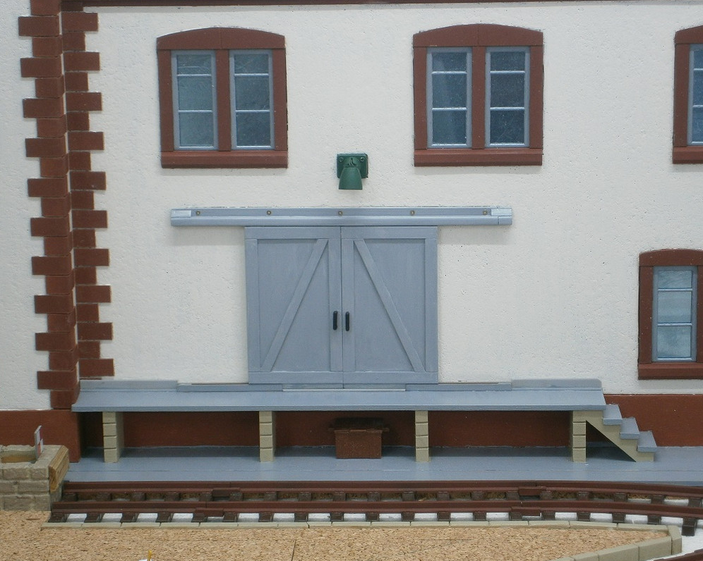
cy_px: 280
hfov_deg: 21.0
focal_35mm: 91
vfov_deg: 16.9
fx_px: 1893
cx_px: 360
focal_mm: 15.4
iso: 125
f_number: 4.9
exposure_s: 1/4
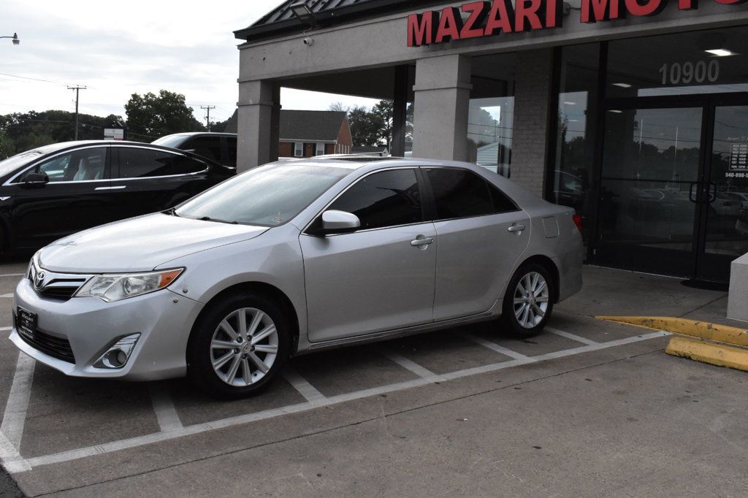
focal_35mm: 38
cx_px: 374
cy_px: 249
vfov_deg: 35.5
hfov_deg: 51.3
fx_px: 779
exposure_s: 1/1250
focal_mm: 25
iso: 2500
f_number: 13
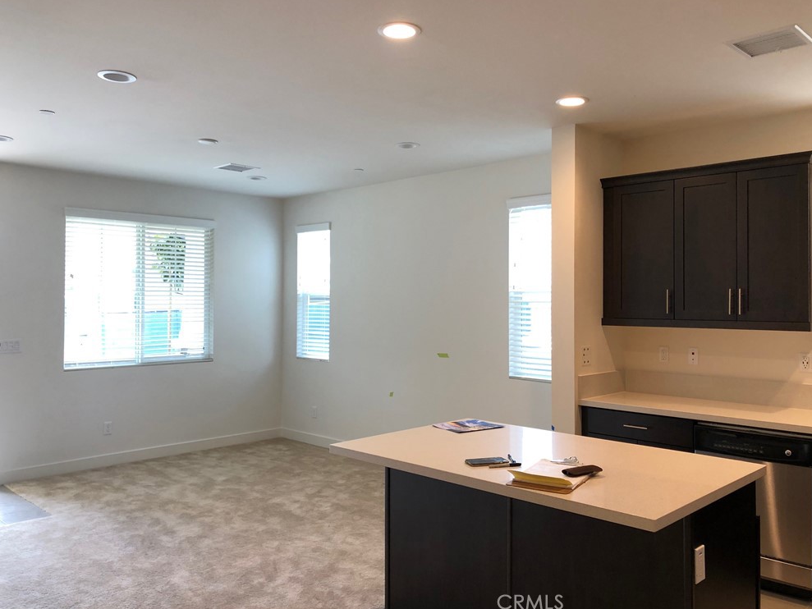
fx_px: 680
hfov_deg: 61.7
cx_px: 407
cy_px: 299
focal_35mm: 29
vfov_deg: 48.2
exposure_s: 1/30
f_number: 1.8
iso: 32
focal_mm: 4
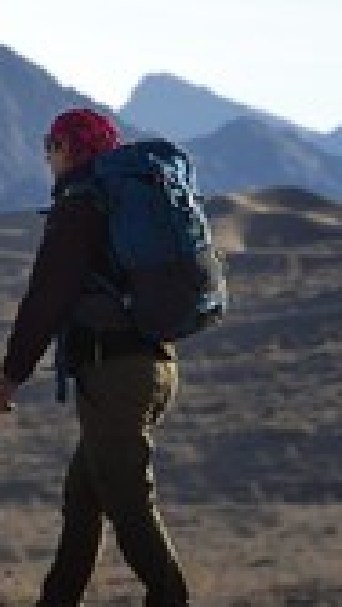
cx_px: -320
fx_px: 8492
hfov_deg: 2.3
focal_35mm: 527
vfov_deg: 4.1
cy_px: 374
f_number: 10
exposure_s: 1/320
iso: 200
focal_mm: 200
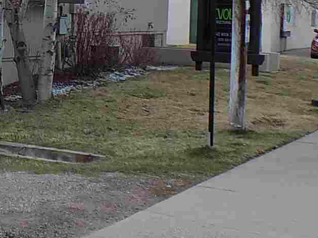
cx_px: -87
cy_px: 28
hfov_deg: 19.2
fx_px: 873
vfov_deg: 15.4
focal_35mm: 95
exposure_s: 1/500
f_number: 3.5
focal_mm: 6.6
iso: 80
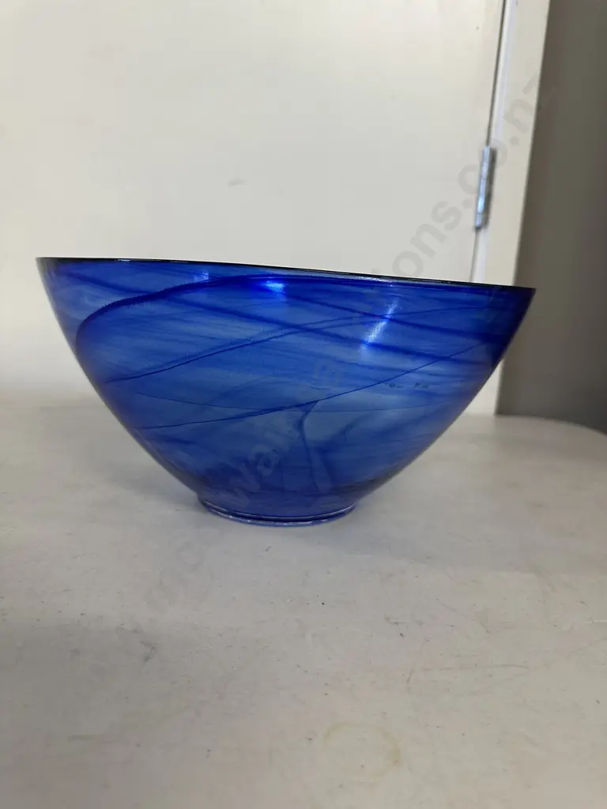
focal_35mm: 24
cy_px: 404
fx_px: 561
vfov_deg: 71.6
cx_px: 304
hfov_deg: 56.8
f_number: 1.78
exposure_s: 1/100
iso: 200
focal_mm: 6.86
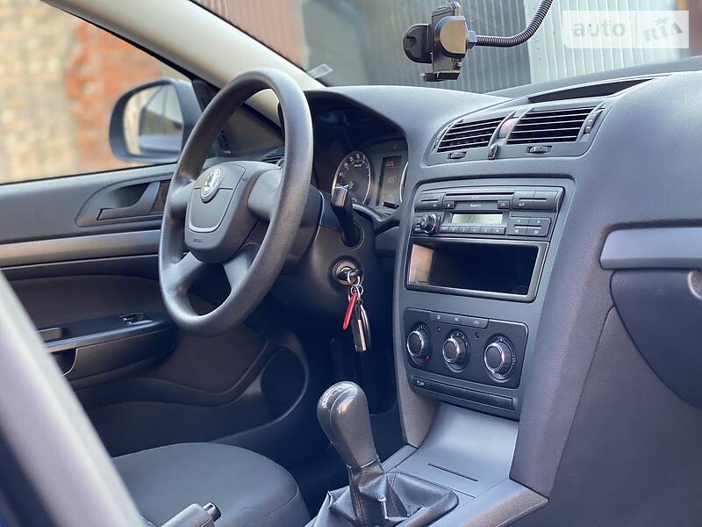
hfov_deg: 36.8
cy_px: 264
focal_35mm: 52
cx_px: 351
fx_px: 1055
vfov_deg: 28.0
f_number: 2
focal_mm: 6
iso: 200
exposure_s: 1/122
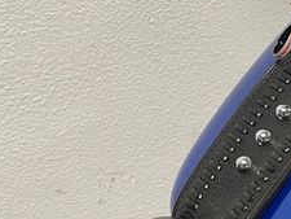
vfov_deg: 19.9
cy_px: 84
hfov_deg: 23.1
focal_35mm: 74
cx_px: 387
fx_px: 622
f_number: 1.6
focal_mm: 5.1
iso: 100
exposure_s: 1/50
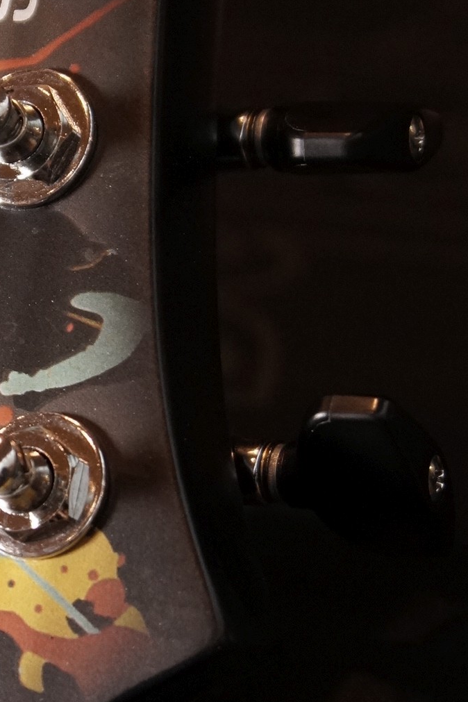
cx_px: -93
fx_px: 3958
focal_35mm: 203
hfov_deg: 6.7
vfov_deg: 10.1
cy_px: 380
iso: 800
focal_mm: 50
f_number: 5
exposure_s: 1/100
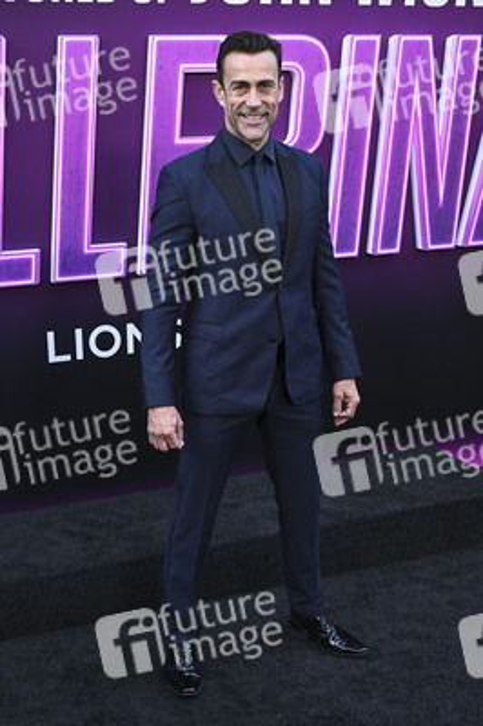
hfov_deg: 31.1
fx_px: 867
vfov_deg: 45.5
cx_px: 242
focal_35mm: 43
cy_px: 363
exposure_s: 1/320
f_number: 6.3
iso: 1250
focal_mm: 43
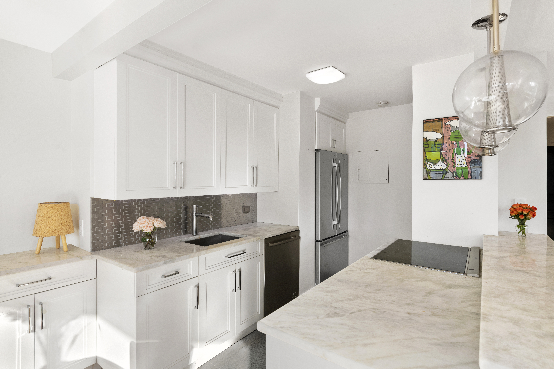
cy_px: 184
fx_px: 277
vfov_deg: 67.4
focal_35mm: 18
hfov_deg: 90.0
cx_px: 277
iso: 250
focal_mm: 18
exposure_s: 1/50
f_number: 8
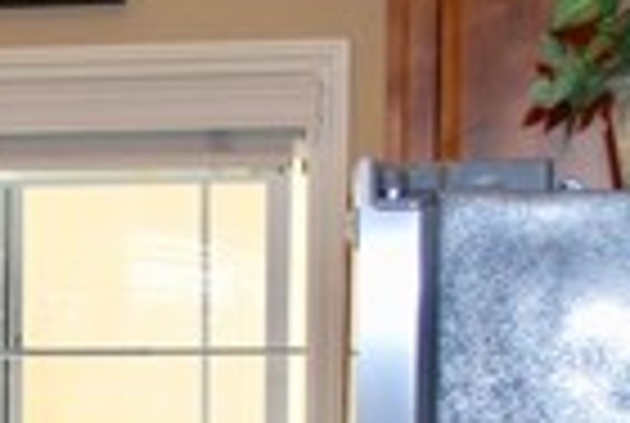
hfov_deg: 11.1
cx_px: -274
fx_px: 3122
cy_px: 576
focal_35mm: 178
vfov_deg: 7.6
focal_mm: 26
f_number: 4.2
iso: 200
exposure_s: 1/60
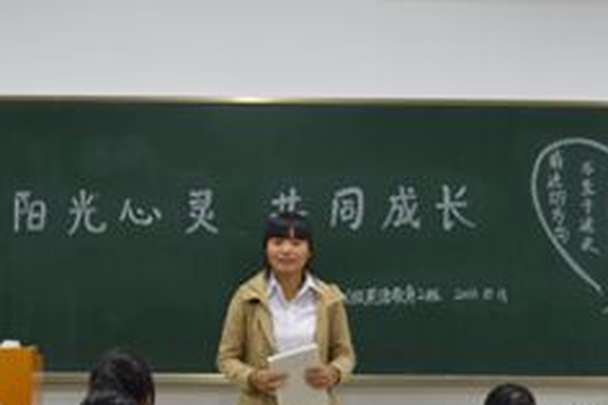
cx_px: 240
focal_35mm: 107
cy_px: 353
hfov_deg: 19.1
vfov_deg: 12.7
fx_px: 1806
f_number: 4.5
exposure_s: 1/15
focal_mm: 34
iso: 500
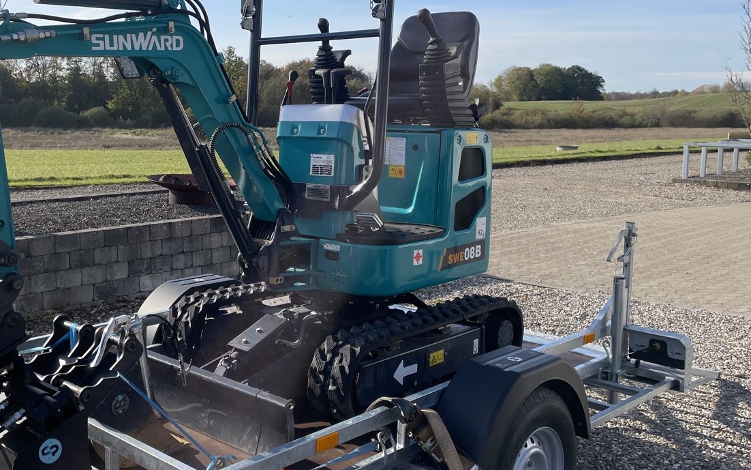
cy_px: 200
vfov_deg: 31.9
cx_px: 251
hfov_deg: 48.5
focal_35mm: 40
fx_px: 819
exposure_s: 1/2817
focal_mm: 4.2
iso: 32
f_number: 1.6
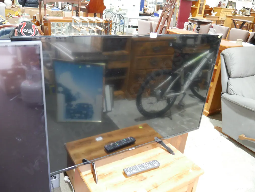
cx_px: 128
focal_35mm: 30
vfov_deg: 46.8
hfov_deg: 59.9
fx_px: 221
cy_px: 96
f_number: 3.6
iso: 2000
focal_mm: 15
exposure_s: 1/60
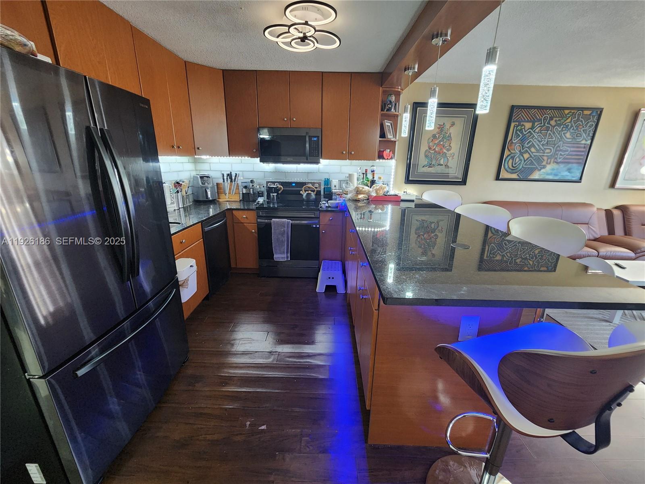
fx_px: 242
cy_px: 242
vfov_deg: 89.9
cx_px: 322
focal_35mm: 13
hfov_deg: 106.2
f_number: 2.2
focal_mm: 2.2
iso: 400
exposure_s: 1/30
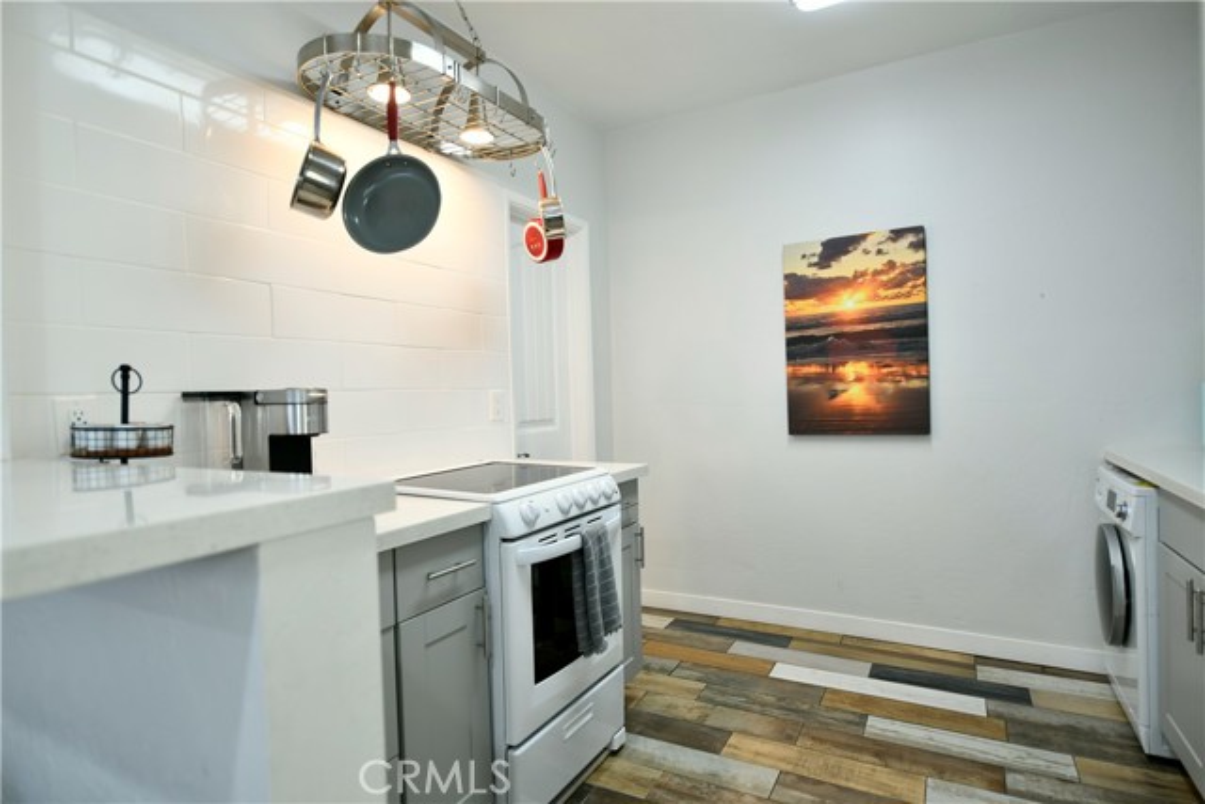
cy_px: 402
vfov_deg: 64.6
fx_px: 636
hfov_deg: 86.9
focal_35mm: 19
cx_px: 602
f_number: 2.8
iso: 100
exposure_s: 1/30
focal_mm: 19
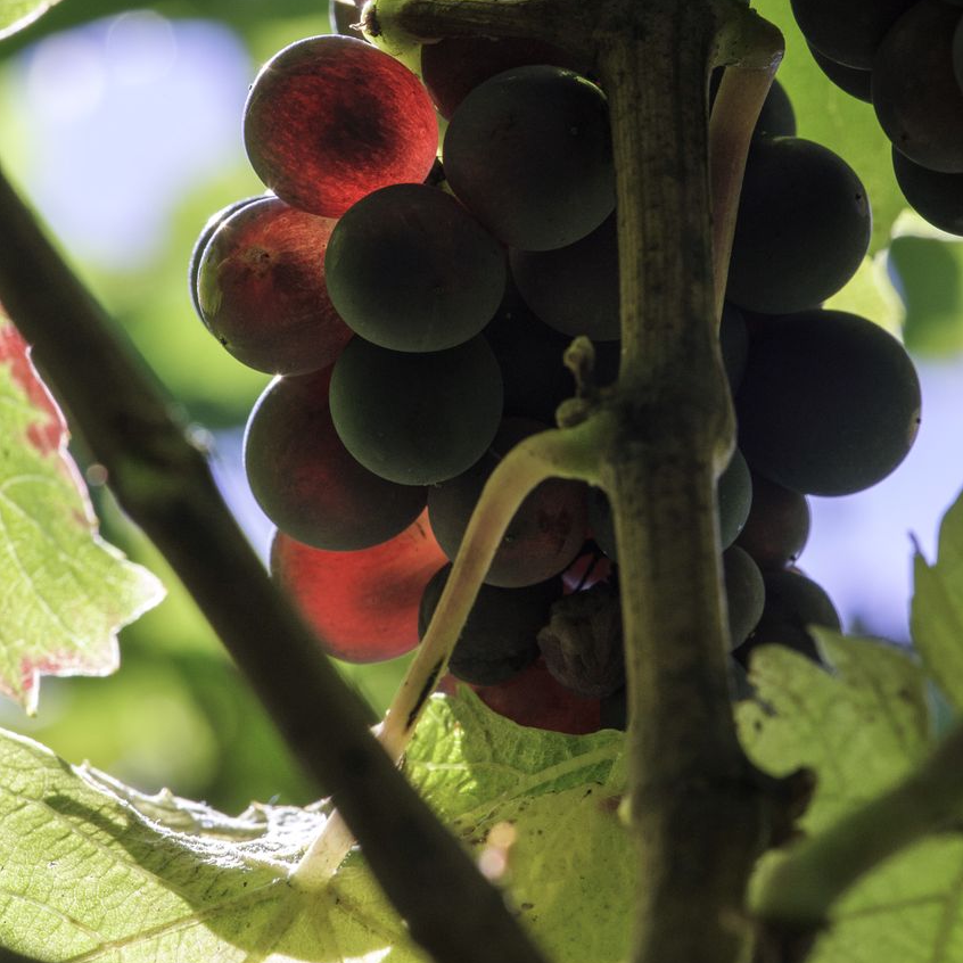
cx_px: 484
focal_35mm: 135
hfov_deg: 12.9
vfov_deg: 12.9
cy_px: 268
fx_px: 4249
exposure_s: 1/250
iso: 1800
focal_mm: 105
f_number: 16
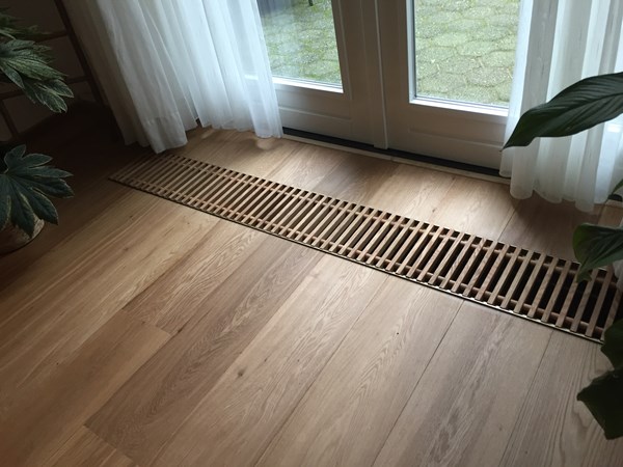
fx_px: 522
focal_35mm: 29
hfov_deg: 61.7
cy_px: 234
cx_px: 312
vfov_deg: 48.2
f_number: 2.2
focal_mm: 4.15
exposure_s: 1/33
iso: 100
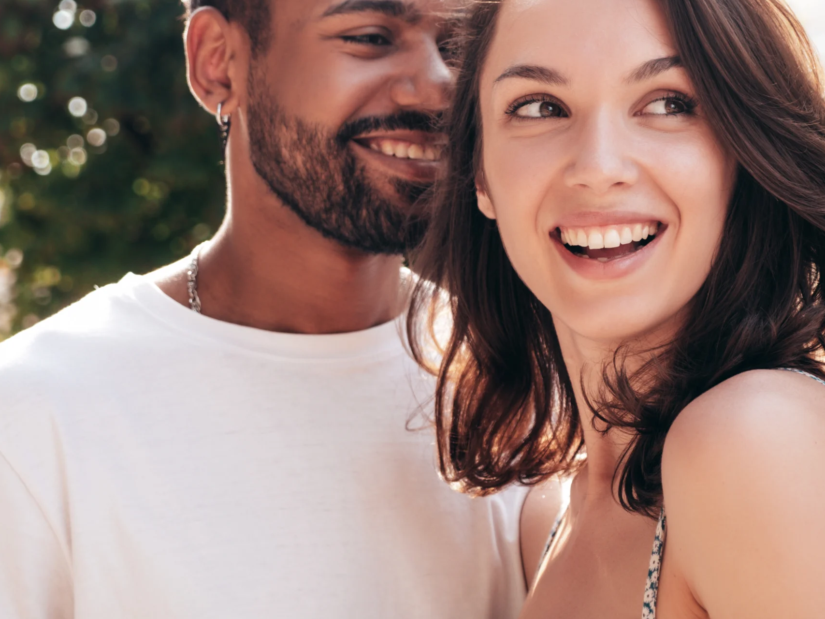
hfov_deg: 18.2
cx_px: 517
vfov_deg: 13.7
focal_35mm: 108
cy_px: 193
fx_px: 2574
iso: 100
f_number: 3.2
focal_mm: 35
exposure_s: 1/200
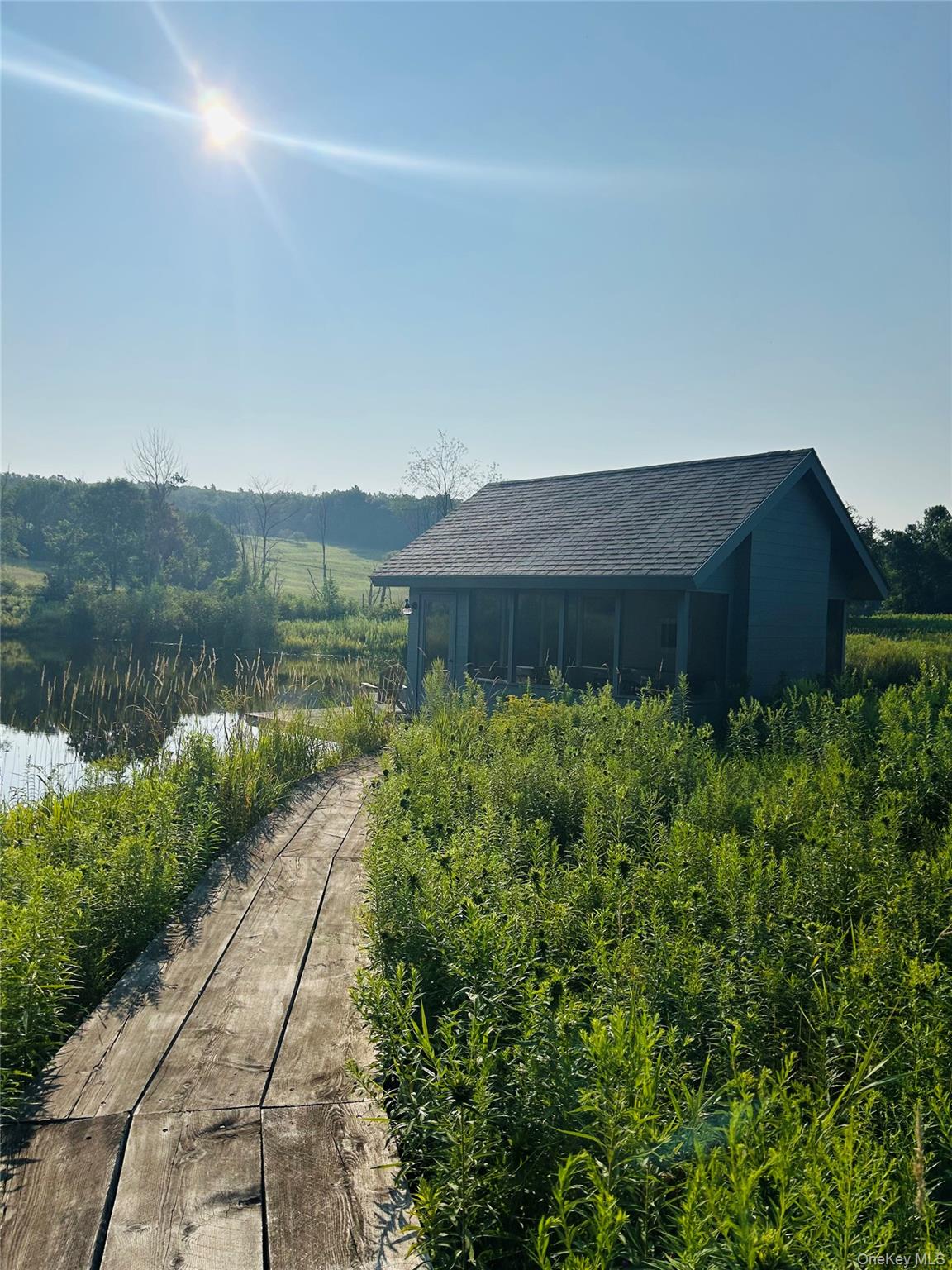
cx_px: 476
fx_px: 953
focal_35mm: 26
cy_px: 635
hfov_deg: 53.1
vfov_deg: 67.3
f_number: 1.5
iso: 40
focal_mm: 5.7
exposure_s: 1/16393
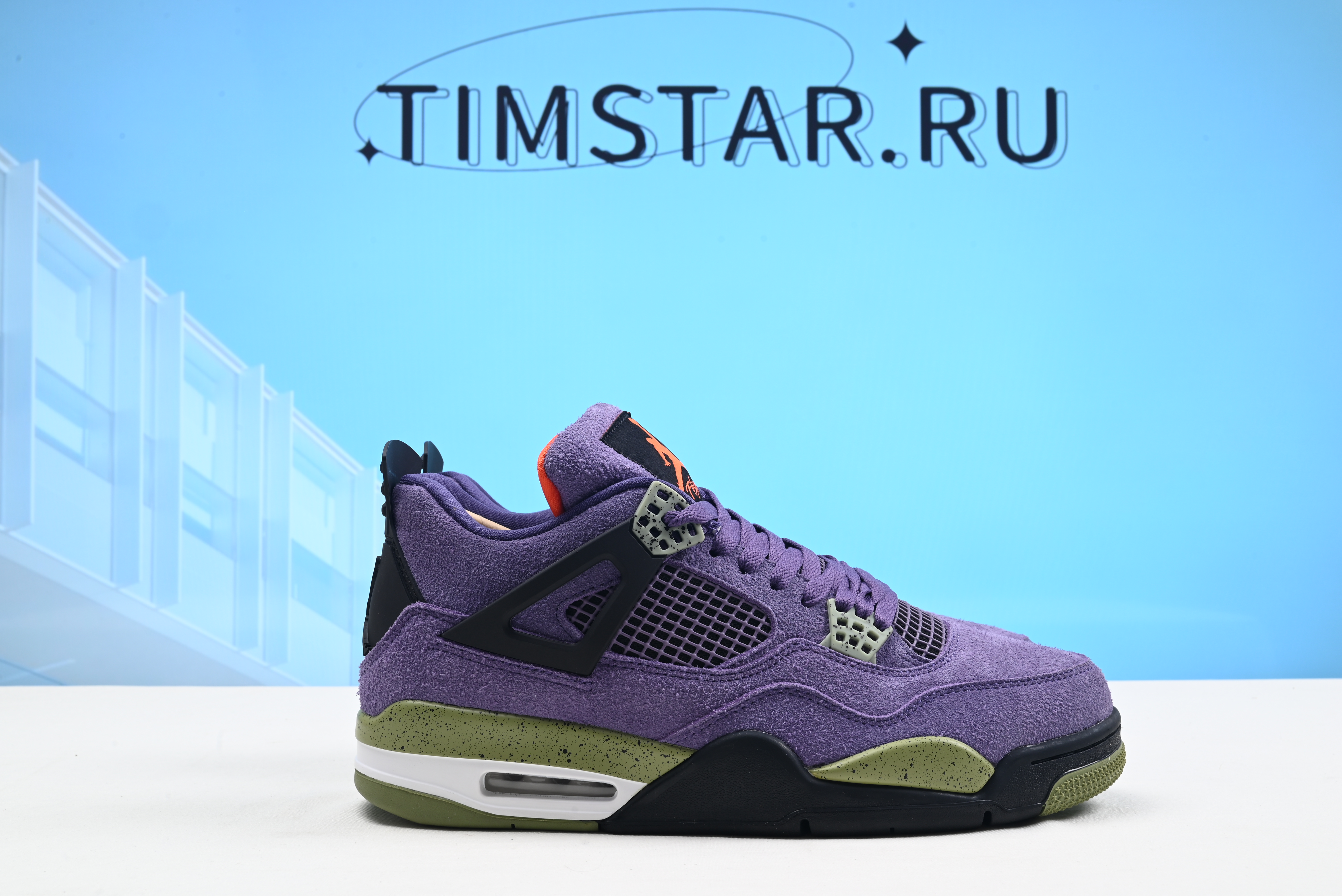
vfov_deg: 32.7
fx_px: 1529
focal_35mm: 41
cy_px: 448
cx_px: 671
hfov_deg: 47.4
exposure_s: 1/2
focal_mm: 41
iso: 100
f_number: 16
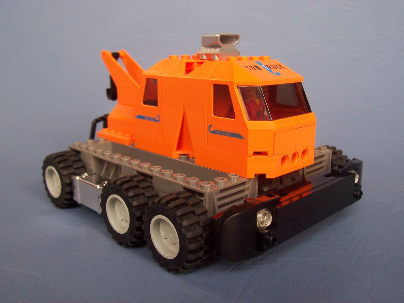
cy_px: 152
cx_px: 202
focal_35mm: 37
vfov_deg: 38.7
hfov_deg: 50.1
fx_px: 432
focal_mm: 5.6
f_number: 2.8
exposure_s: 1/180
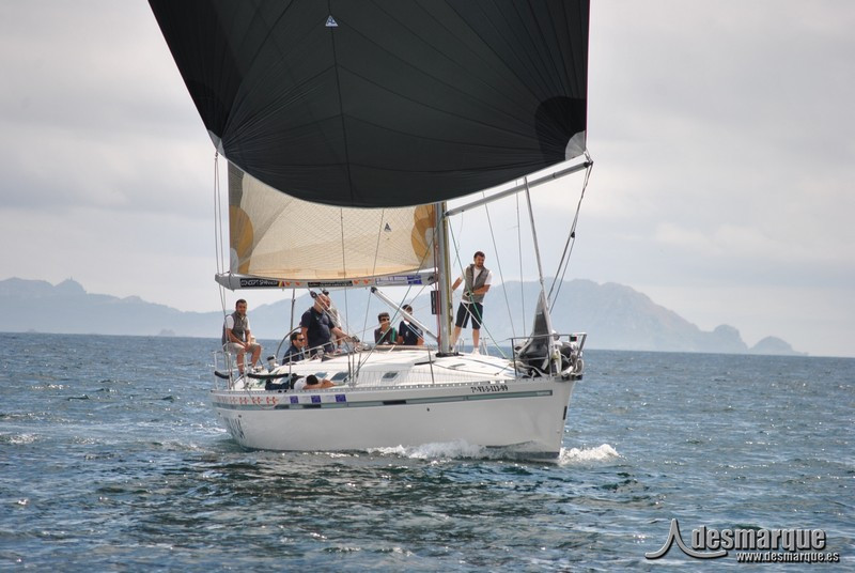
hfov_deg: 6.9
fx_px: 7135
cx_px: 428
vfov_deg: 4.6
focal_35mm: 300
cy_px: 286
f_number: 5.6
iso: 100
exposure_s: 1/400
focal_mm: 200
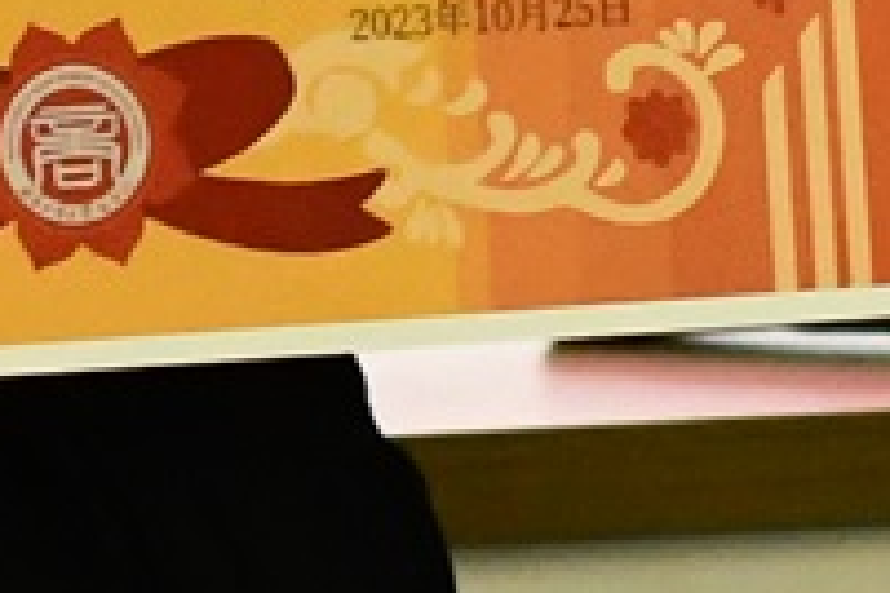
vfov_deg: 1.0
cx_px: 2006
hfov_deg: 1.5
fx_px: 33447
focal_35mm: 1353
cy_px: -1527
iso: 1800
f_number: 2.8
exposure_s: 1/250
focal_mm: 85
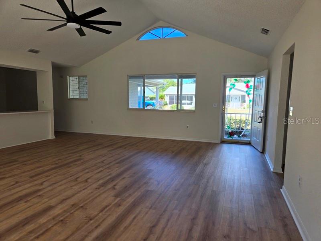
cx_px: 160
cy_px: 120
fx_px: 213
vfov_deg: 58.9
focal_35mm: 23
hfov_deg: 73.9
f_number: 1.8
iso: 25
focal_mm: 5.4
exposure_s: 1/144
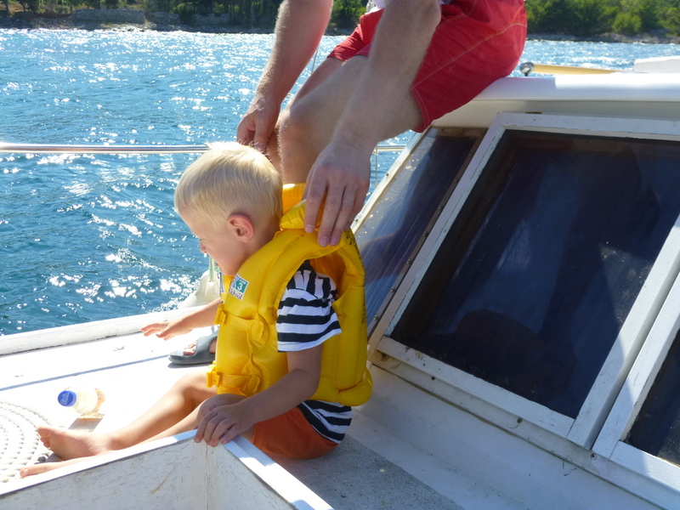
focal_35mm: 36
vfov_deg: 39.7
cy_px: 255
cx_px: 340
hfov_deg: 51.4
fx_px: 707
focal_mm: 6.5
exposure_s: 1/500
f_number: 3.6
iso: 100
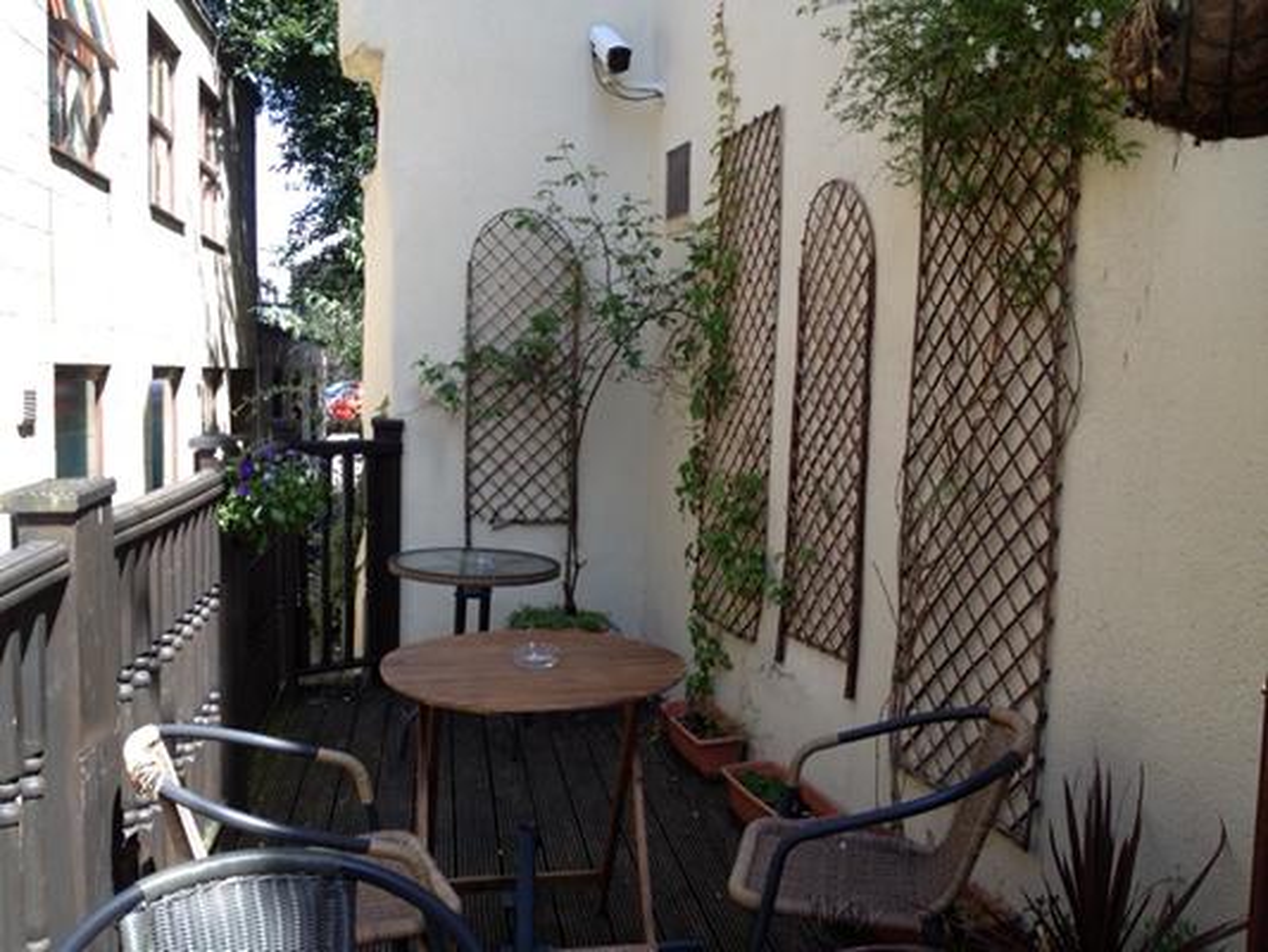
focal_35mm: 35
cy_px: 476
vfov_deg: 40.7
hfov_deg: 52.6
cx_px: 634
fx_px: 1282
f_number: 2.4
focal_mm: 4.28
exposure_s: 1/403
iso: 64
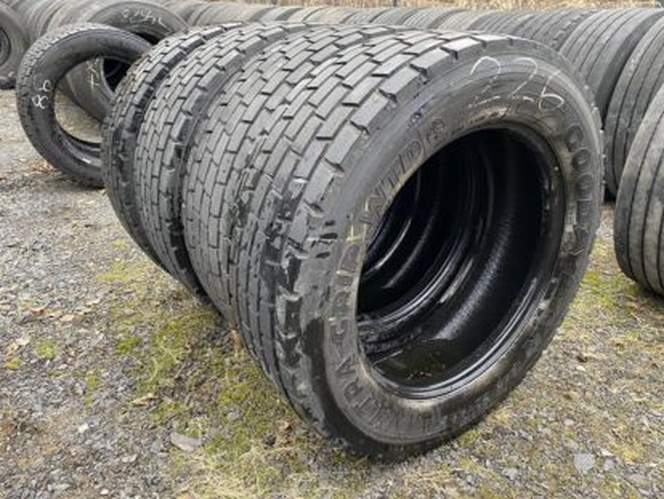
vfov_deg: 51.4
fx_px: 518
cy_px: 246
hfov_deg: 65.3
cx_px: 340
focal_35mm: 27
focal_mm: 4.25
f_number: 1.8
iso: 125
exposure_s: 1/99
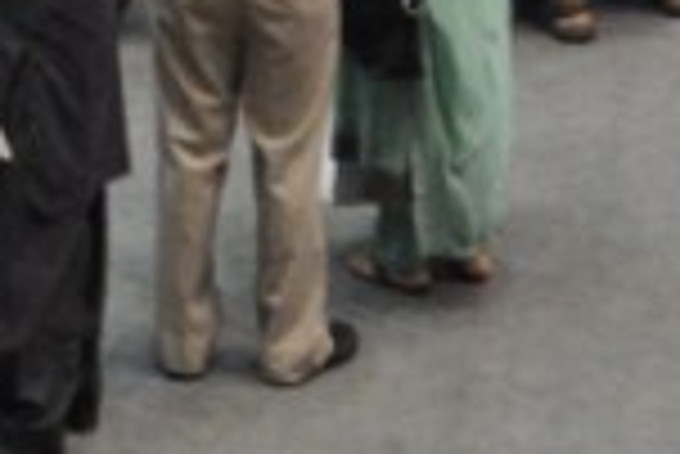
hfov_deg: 4.5
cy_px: -656
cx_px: -808
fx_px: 8470
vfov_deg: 3.0
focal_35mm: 448
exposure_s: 1/100
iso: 2000
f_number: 4
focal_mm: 50
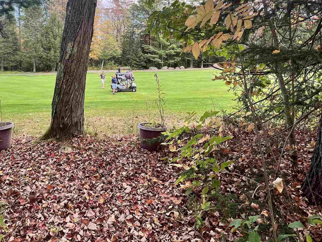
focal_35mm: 24
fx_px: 223
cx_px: 135
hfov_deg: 71.1
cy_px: 57
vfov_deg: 53.9
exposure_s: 1/222
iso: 32
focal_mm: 1.57
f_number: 1.8
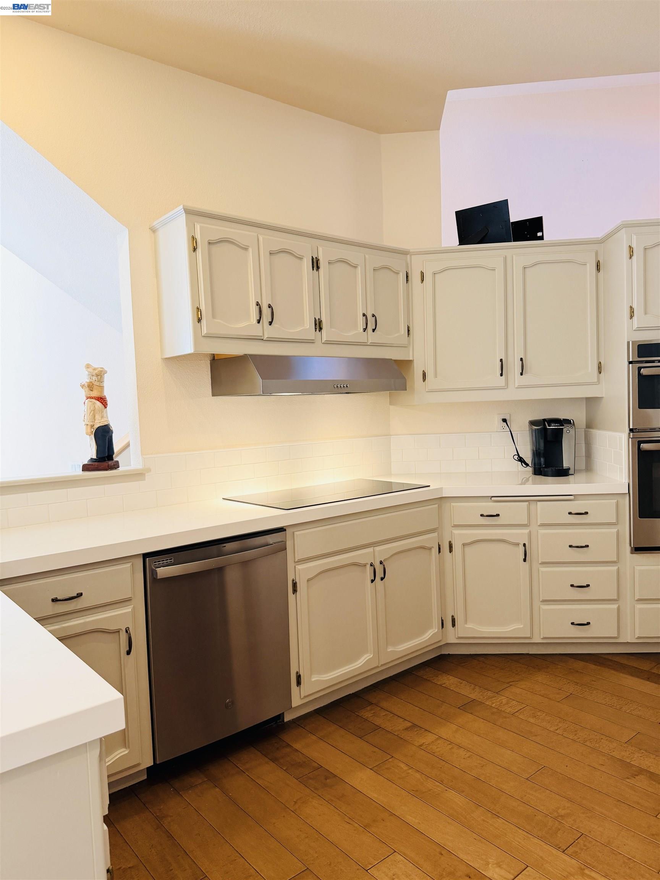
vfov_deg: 71.6
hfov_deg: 56.8
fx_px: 610
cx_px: 330
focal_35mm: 24
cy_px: 440
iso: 160
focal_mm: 6.76
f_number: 1.78
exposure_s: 1/120
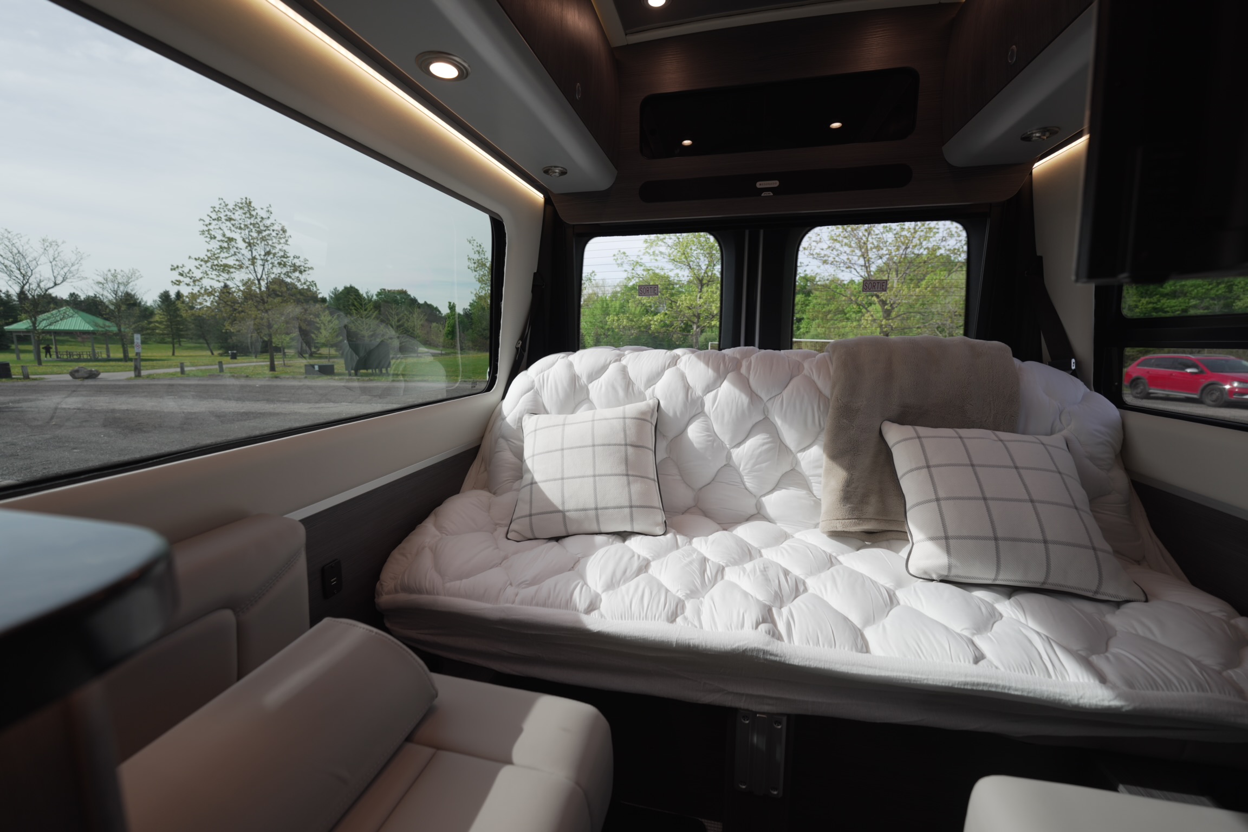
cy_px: 416
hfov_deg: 104.3
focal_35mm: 14
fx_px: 485
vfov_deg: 81.2
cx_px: 624
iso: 125
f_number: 4
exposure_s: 1/100
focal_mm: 14
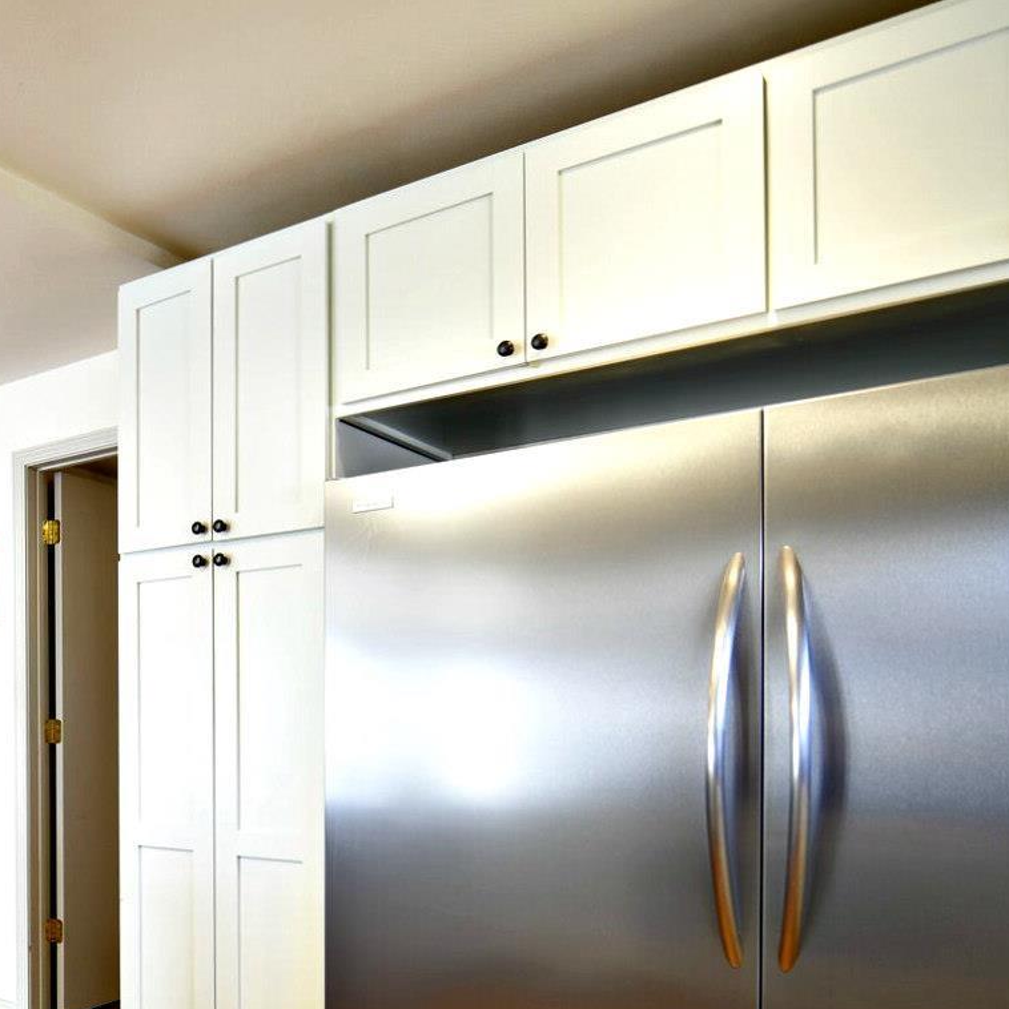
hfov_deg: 44.2
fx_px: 1055
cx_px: 21
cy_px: 733
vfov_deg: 49.4
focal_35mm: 32
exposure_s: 1/15
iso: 180
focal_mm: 14
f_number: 2.8
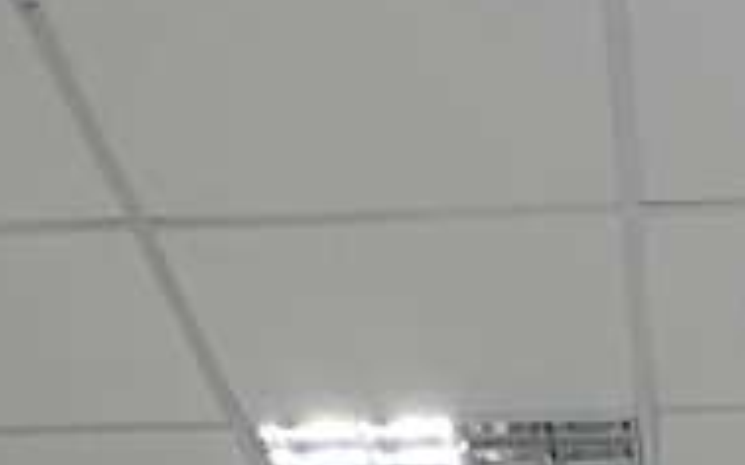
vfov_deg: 9.0
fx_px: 2395
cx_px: 662
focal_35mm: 118
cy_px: 1409
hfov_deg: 17.4
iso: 200
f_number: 2.2
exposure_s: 1/100
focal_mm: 2.22
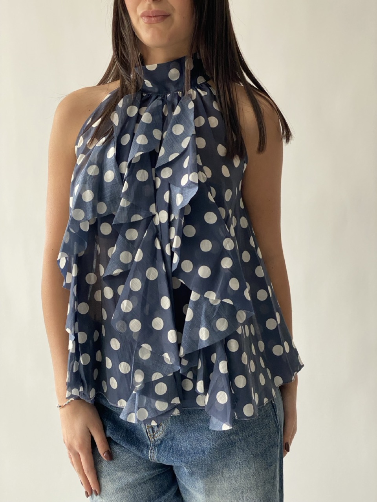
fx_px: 755
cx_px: 188
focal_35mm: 52
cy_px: 251
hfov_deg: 28.0
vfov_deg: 36.8
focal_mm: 6
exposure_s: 1/122
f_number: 2
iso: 125
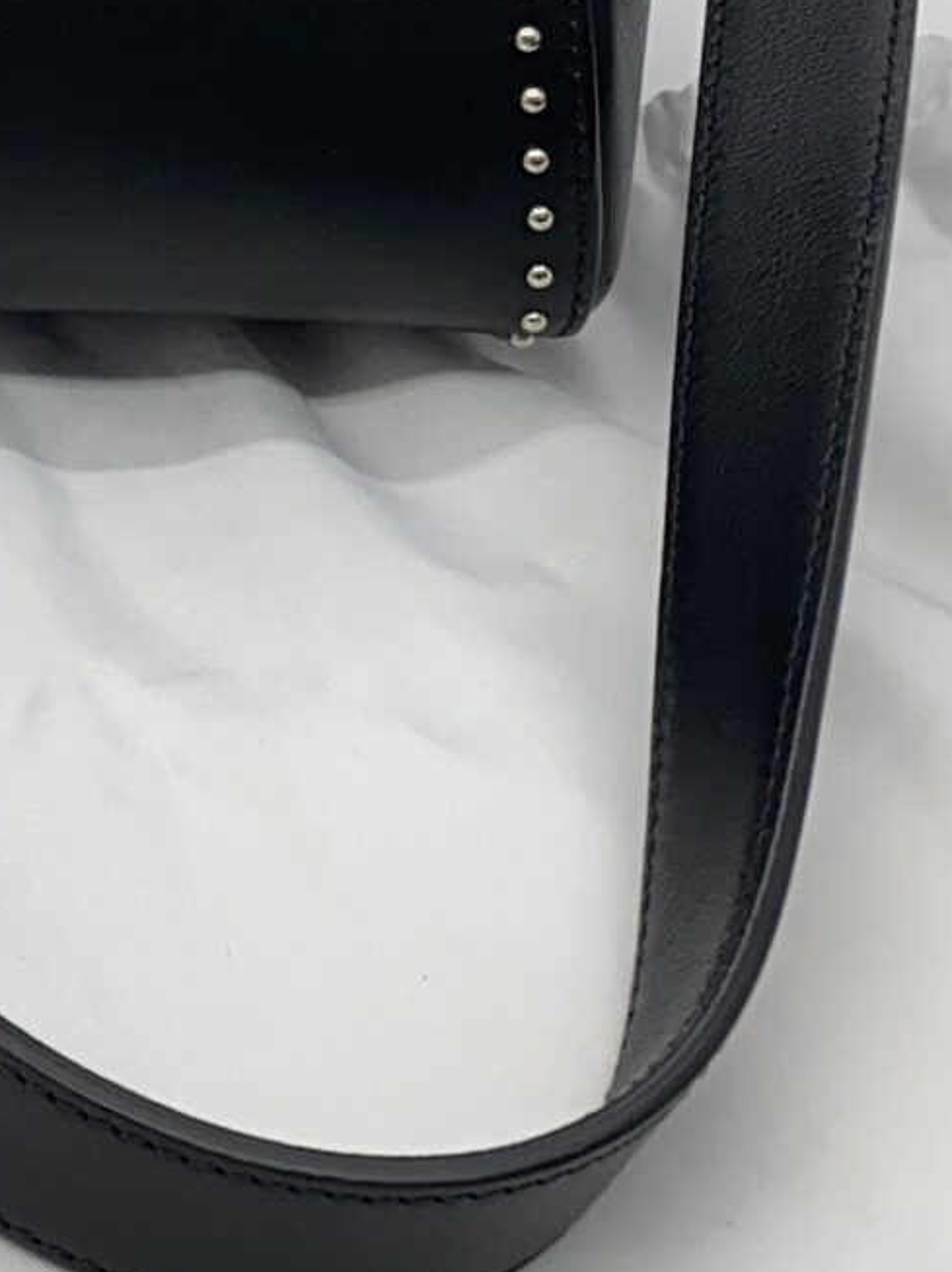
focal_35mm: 102
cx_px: -551
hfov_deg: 13.5
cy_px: -228
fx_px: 3744
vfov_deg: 18.3
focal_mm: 4.25
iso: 32
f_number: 1.8
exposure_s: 1/120
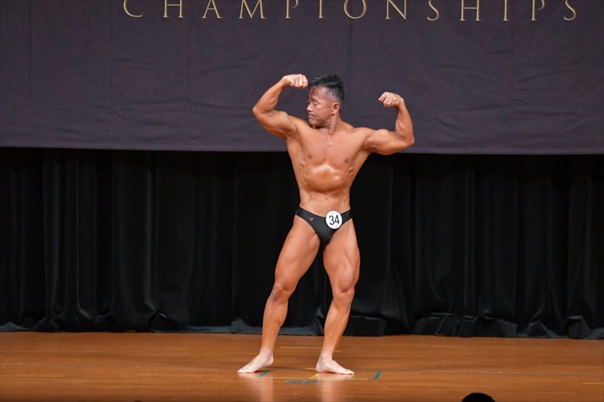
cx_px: 302
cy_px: 201
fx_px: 4276
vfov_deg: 5.4
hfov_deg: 8.1
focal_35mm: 255
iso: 5000
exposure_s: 1/400
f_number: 5.6
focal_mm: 170
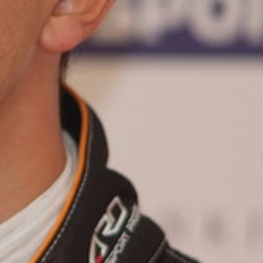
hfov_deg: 1.8
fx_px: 8561
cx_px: -260
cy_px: 76
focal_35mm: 996
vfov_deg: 1.8
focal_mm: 180
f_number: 2.8
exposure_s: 1/125
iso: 400
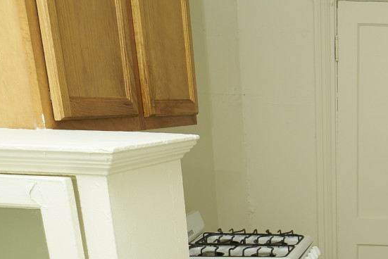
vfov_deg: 23.6
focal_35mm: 52
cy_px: 317
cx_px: 397
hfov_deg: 34.4
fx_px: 561
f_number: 7.1
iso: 250
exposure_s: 1/13
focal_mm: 14
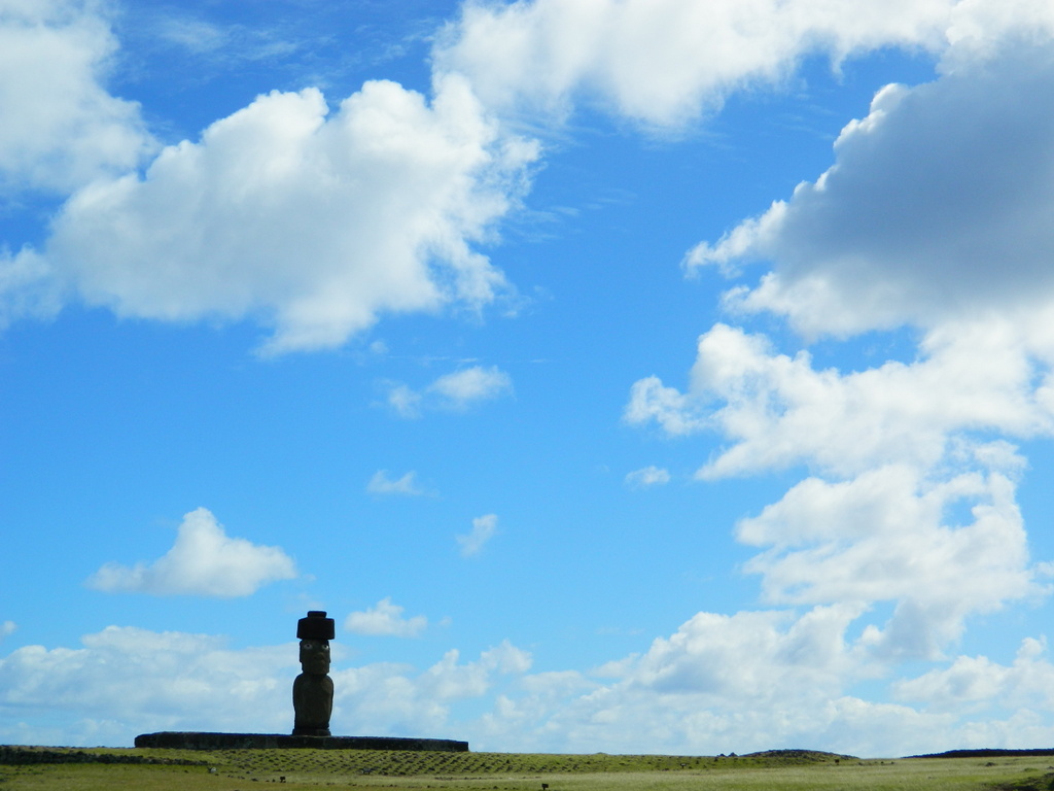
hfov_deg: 33.8
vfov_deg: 25.7
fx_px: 1736
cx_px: 527
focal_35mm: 57
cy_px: 396
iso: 80
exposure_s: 1/200
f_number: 10.7
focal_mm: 10.2
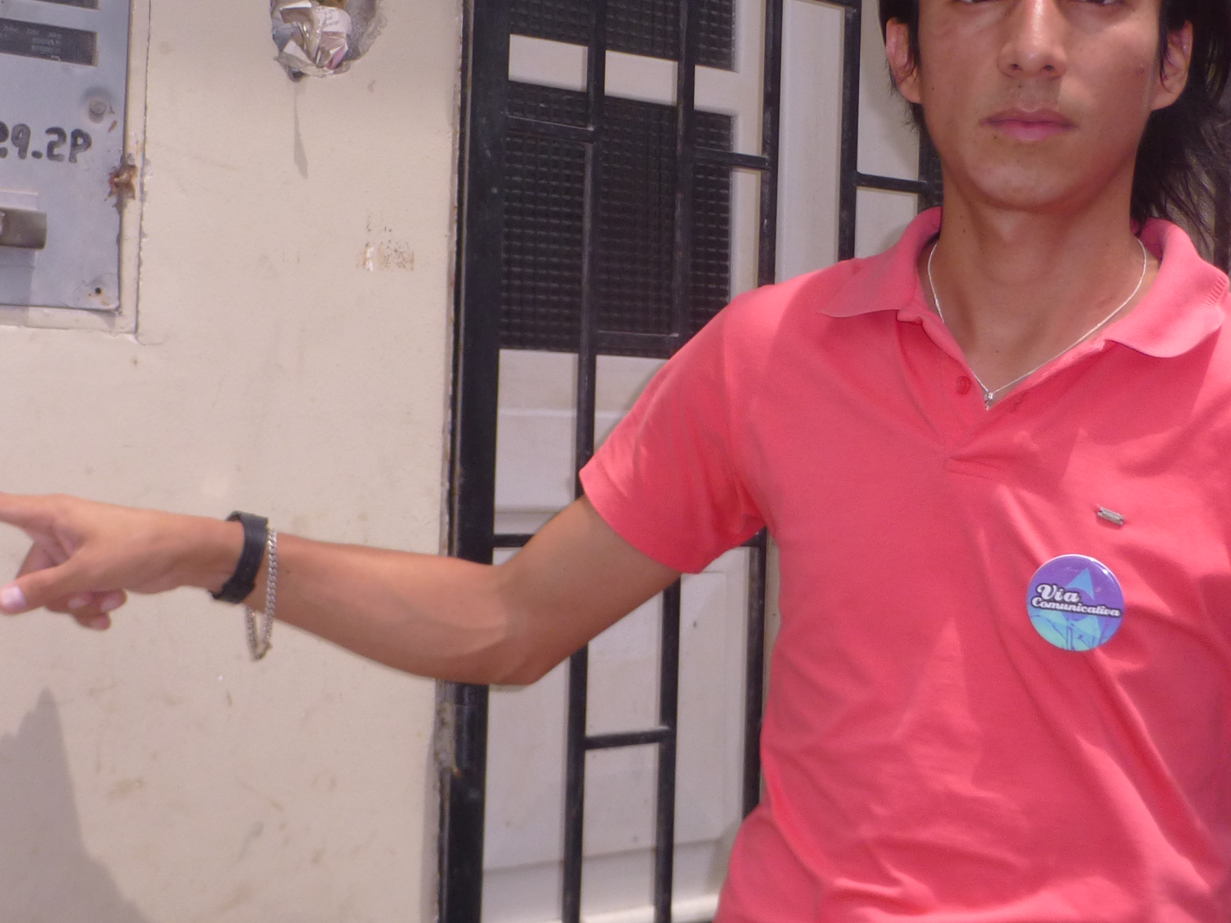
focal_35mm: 60
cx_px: 532
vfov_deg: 24.3
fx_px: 2134
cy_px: 315
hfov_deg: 32.1
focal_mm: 5.4
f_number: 3.6
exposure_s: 1/800
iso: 100
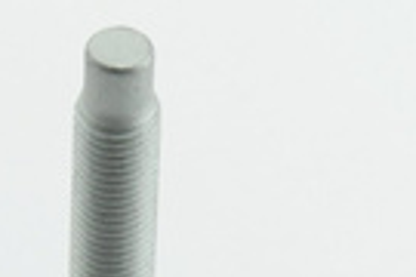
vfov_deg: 2.8
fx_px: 5616
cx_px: 105
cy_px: 389
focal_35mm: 486
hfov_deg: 4.2
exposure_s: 1/125
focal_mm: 32.2
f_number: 6.7
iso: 400
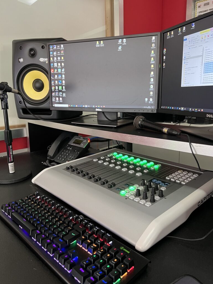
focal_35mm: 27
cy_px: 140
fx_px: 221
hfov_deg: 51.4
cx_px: 110
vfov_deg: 65.3
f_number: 1.5
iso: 400
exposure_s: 1/60
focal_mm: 5.7
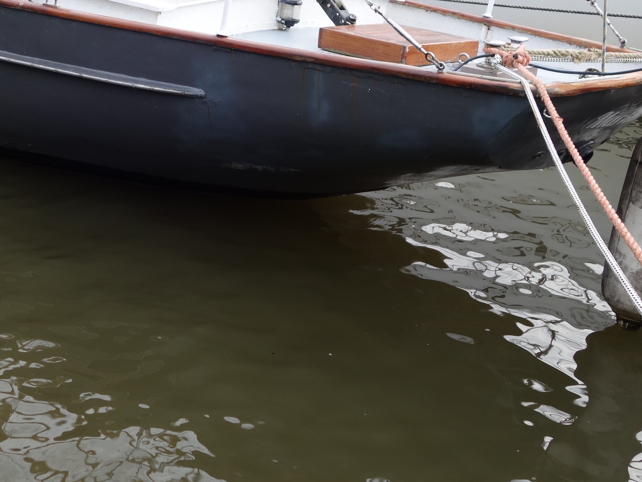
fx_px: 965
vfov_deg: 27.8
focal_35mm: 52
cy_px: 146
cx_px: 155
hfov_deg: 35.9
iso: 160
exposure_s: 1/125
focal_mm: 10.4
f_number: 4
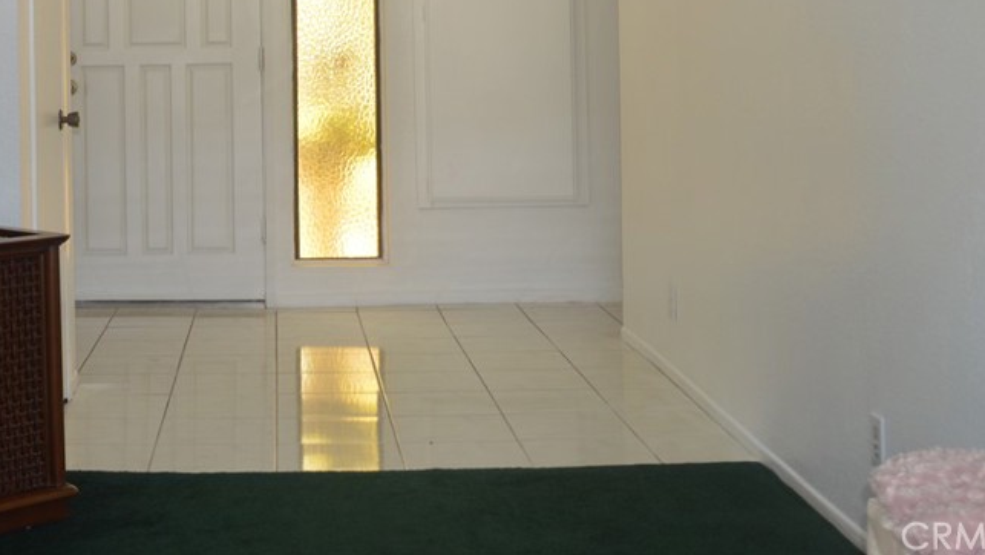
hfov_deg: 31.8
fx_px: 1698
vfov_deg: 18.2
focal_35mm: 65
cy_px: 37
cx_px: 254
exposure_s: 1/100
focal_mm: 26
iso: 400
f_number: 4
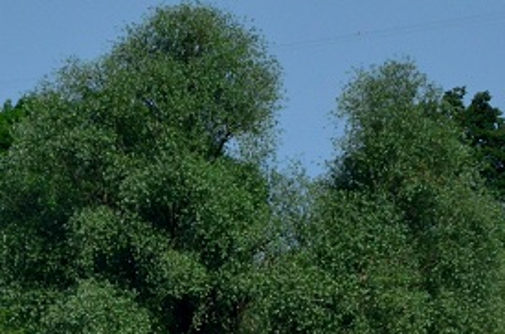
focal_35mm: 1523
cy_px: 577
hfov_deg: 1.4
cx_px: 56
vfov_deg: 0.9
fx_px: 21315
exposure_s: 1/8000
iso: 900
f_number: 5.6
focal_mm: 280
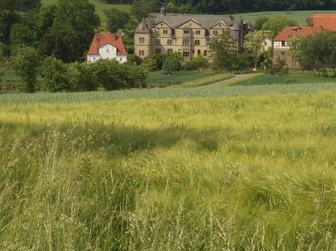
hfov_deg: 19.1
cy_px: 16
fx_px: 999
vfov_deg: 14.2
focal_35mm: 103
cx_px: 218
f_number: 5
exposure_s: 1/400
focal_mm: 8.2
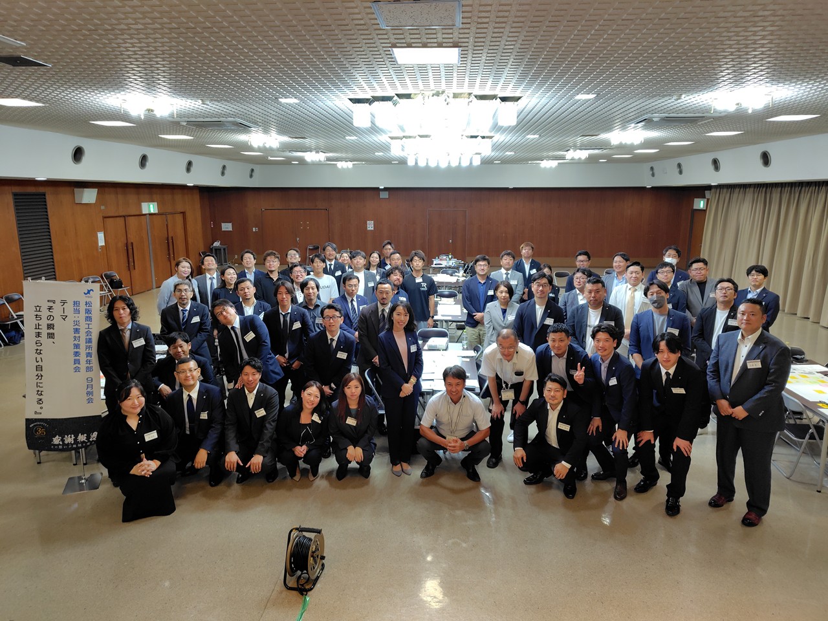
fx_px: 550
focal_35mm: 23
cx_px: 414
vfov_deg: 58.9
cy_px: 310
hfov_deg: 73.9
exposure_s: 1/60
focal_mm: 5.6
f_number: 1.9
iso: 250
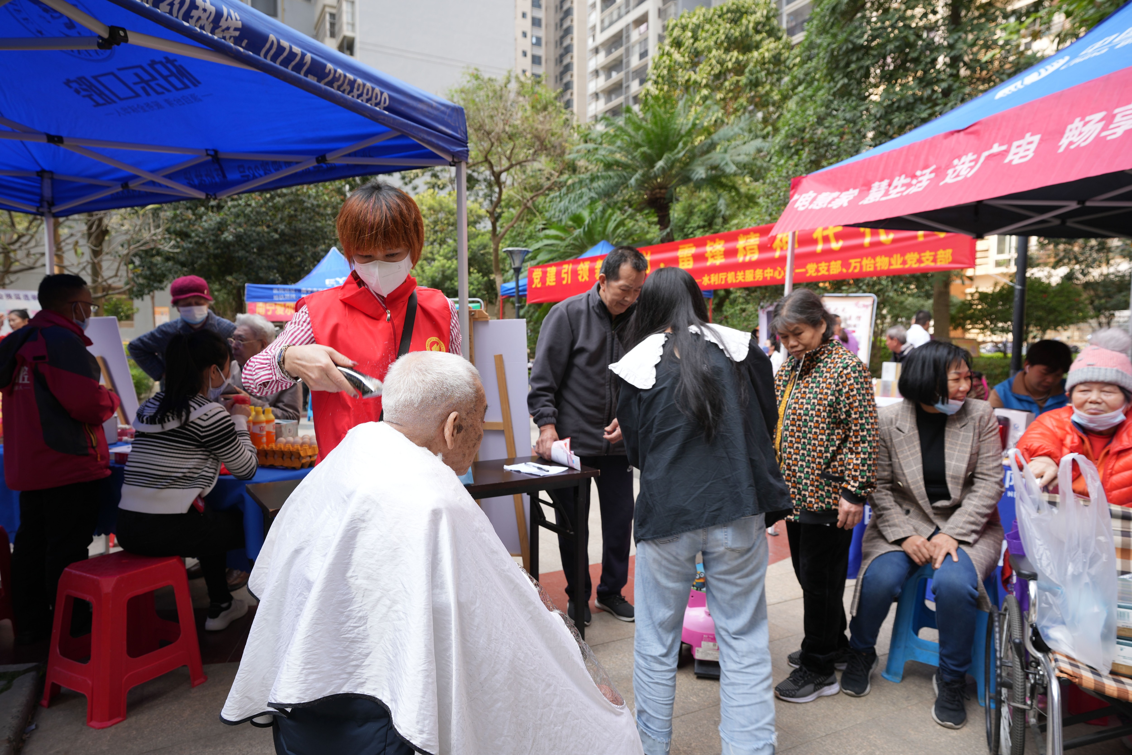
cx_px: 566
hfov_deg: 76.1
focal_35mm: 23
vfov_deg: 55.1
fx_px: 723
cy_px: 378
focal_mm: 23
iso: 125
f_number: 5
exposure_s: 1/125
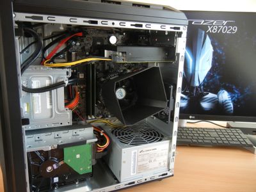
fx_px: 222
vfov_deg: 46.8
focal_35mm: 30
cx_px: 128
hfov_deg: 60.0
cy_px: 96
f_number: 3.5
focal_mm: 5.4
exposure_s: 1/34.5
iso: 400
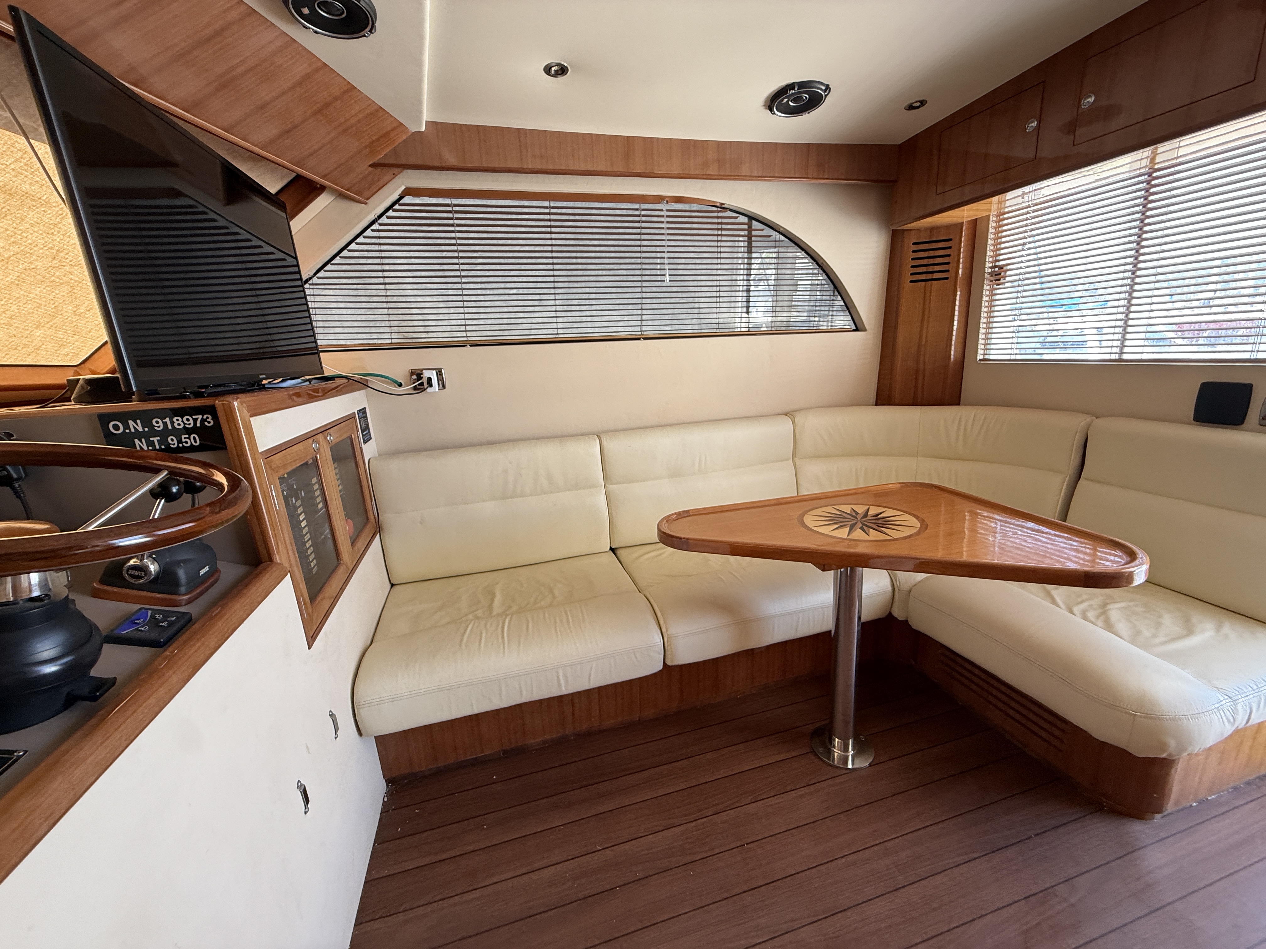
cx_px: 633
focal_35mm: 14
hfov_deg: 102.1
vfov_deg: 85.7
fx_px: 512
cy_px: 474
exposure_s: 1/99
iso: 125
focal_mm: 2.22
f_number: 2.2
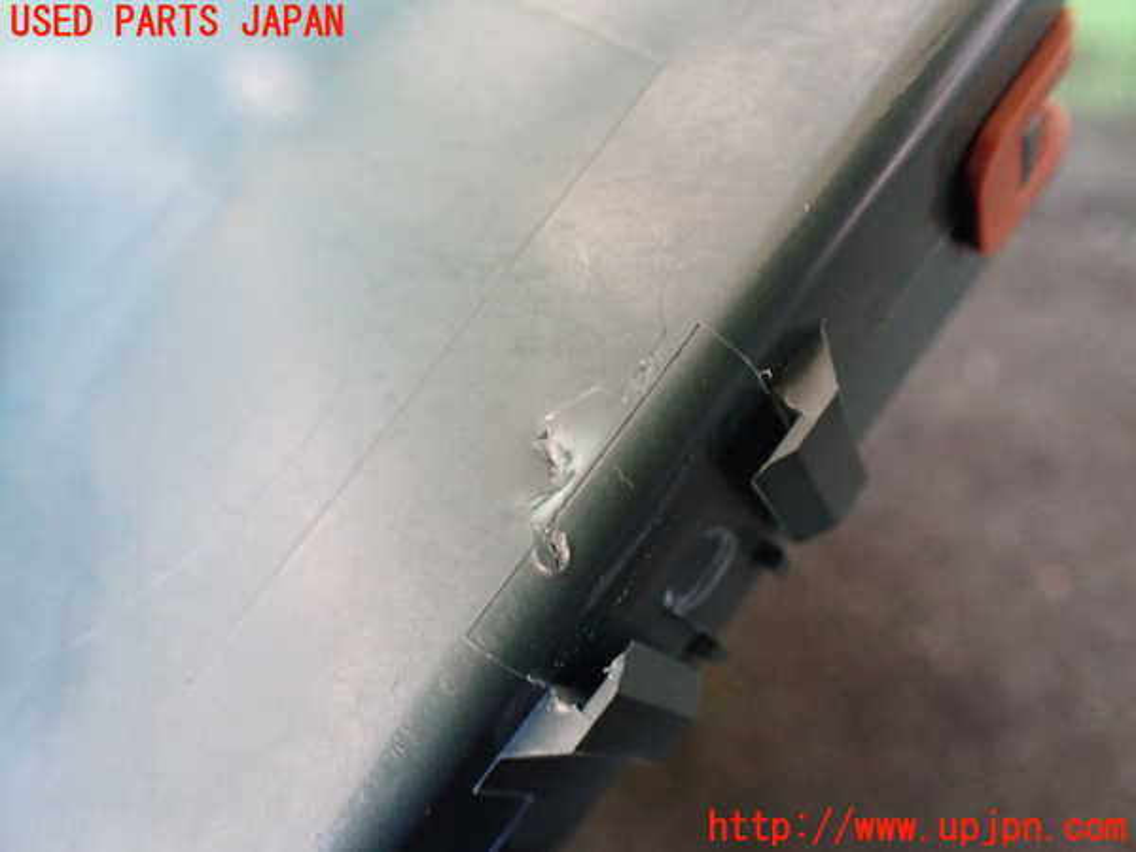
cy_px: 426
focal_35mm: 30
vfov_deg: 46.8
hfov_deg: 60.0
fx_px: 985
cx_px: 568
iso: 800
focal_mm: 5.4
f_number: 2.3
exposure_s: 1/60
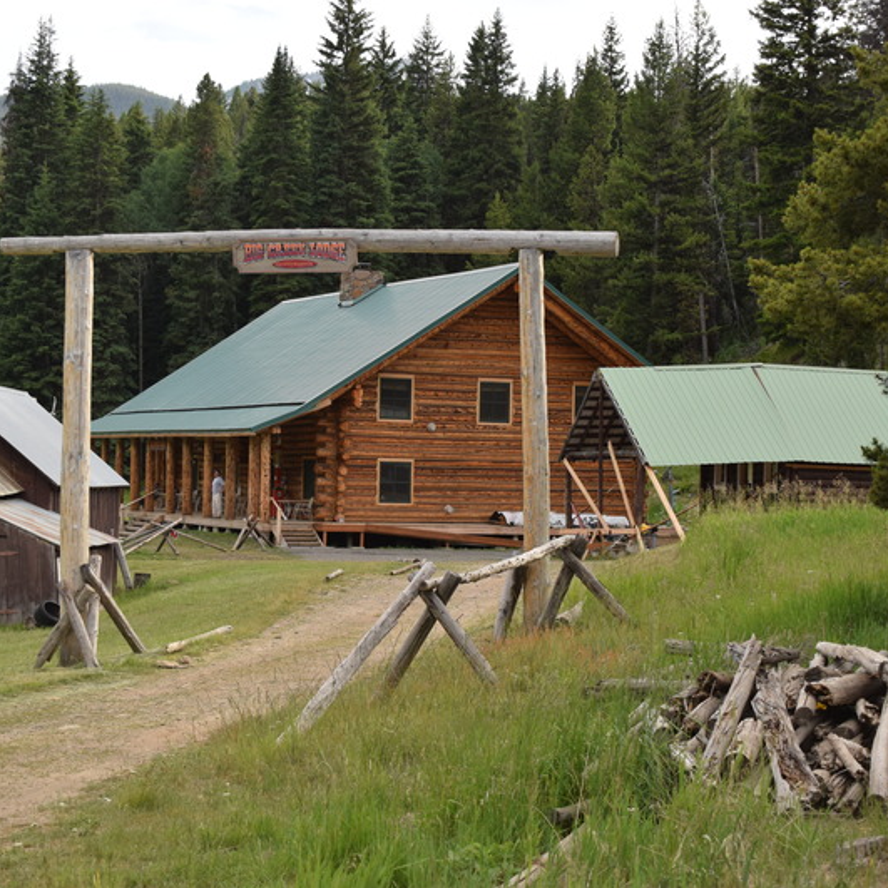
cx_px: 452
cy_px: 444
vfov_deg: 23.7
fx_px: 2119
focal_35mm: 73
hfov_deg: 23.7
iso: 640
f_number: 6.3
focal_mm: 38
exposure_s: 1/800
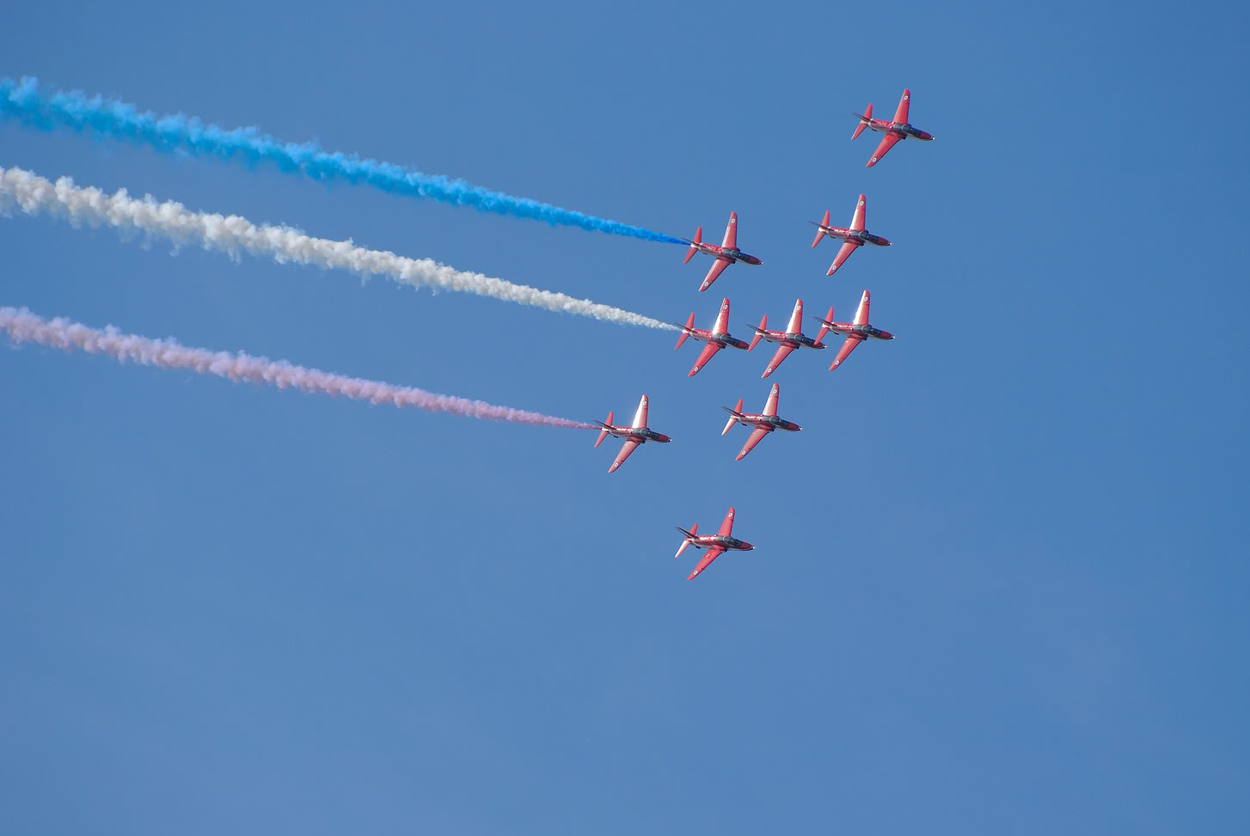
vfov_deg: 4.1
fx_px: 11818
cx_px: 695
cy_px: 435
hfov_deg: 6.1
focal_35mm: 340
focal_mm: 200
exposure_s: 1/640
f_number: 8
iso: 100
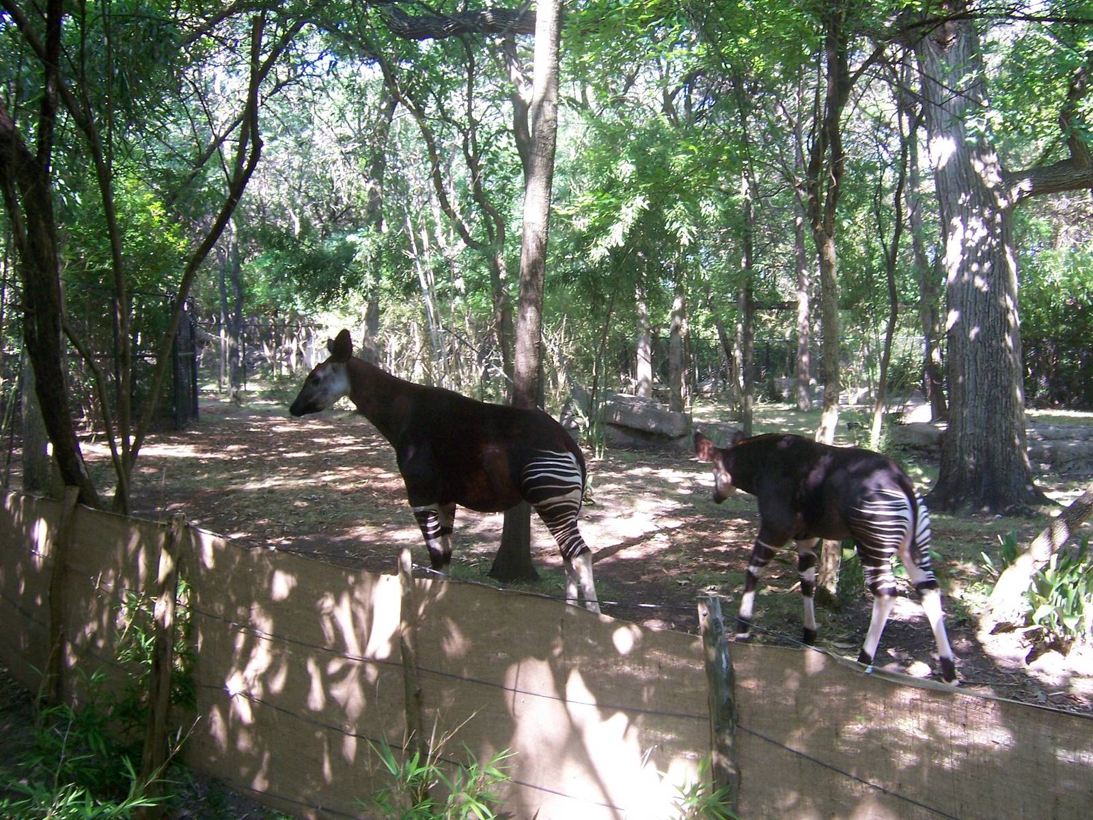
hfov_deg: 55.4
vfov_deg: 42.9
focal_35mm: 33
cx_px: 546
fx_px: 1042
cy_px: 410
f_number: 3.4
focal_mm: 5.5
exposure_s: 1/45
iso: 140
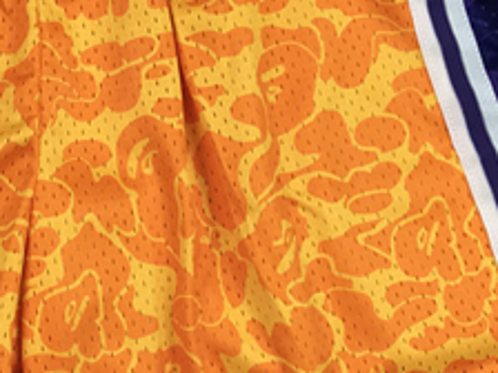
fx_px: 1439
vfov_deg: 14.8
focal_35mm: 100
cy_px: 158
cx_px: 47
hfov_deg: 19.3
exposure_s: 1/50
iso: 25
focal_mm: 3.99
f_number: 1.8
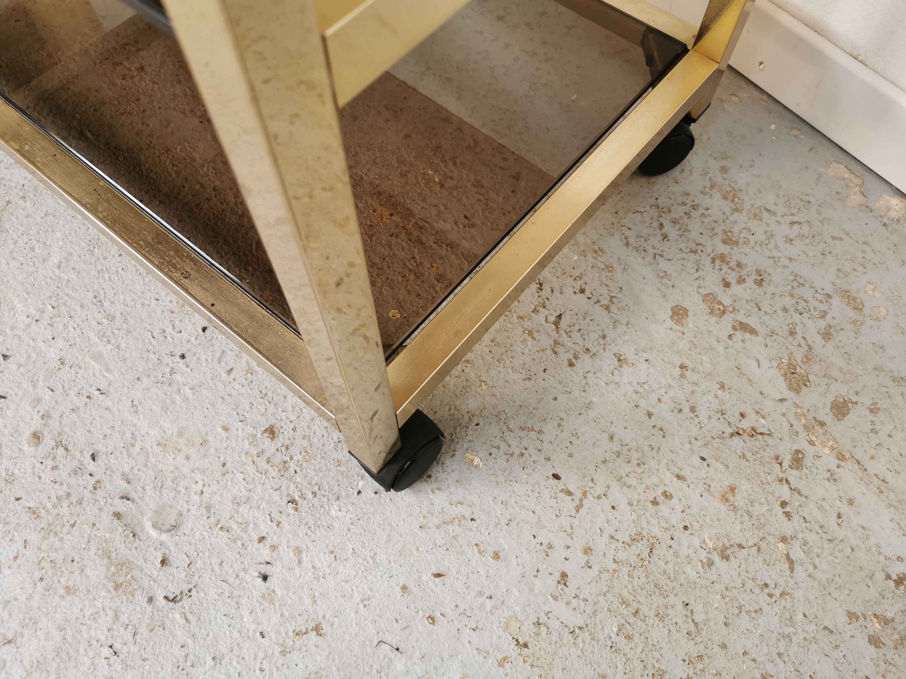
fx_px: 707
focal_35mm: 27
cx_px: 453
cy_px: 340
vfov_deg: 51.4
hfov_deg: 65.3
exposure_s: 1/50
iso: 100
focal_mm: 5.58
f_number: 1.8
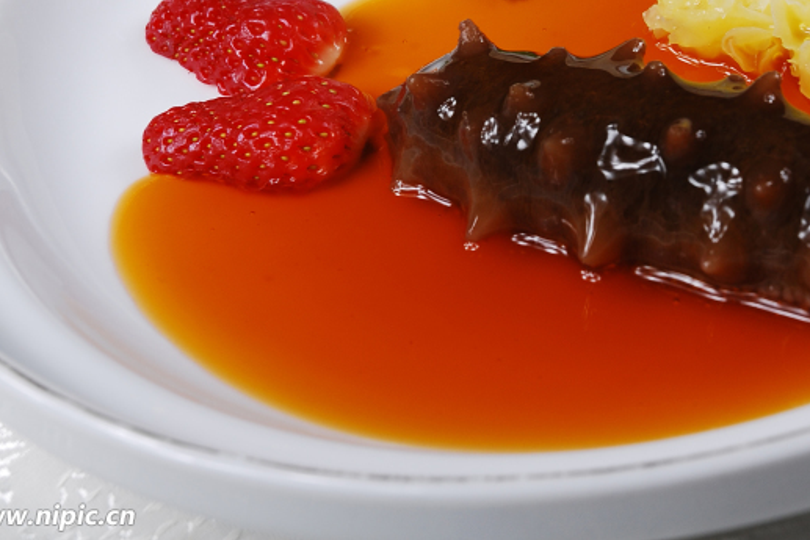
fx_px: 2678
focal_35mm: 119
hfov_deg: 17.1
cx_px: 606
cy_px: 7
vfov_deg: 11.4
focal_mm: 40
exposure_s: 1/160
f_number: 8
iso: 100
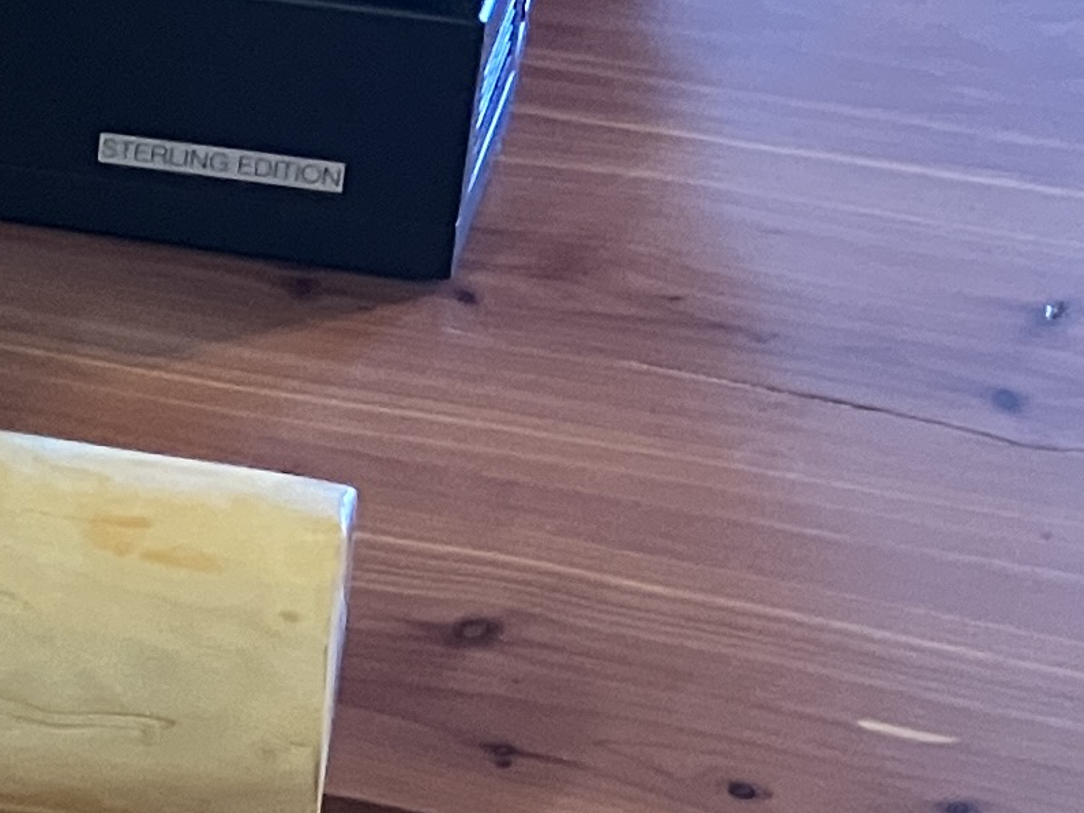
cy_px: 570
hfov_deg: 12.2
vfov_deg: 10.4
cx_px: -1128
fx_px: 4446
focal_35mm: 142
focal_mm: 3.99
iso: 320
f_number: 1.8
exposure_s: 1/30
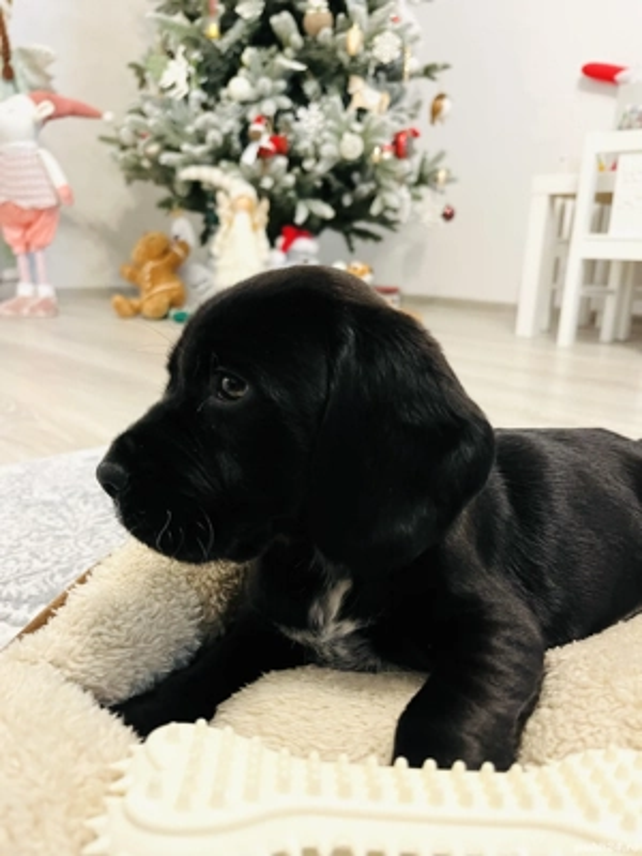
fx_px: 643
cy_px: 428
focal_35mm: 26
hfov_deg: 53.1
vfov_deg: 67.3
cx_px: 321
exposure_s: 1/33
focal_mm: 5.1
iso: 400
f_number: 1.6
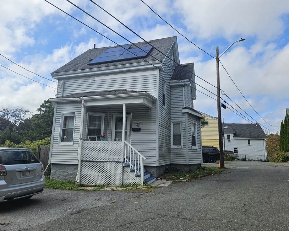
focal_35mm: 25
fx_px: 214
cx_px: 138
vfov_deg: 56.8
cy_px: 114
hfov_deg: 68.1
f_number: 1.8
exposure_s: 1/2192
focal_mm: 5.4
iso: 25
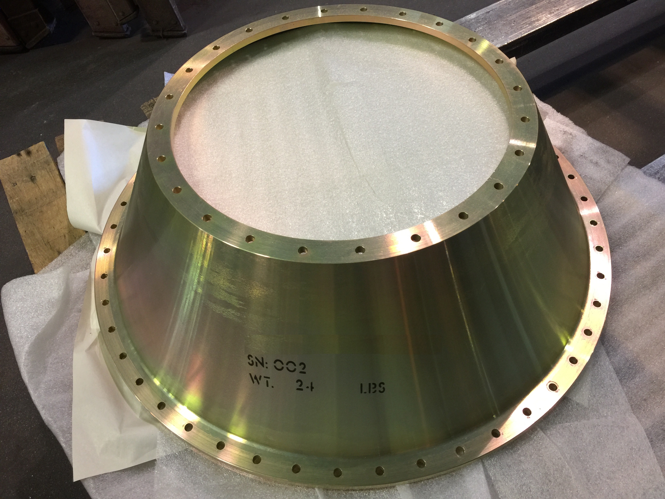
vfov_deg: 48.2
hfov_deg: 61.7
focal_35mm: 29
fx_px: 557
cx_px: 332
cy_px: 250
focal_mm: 4.15
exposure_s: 1/15
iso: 50
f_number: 2.2
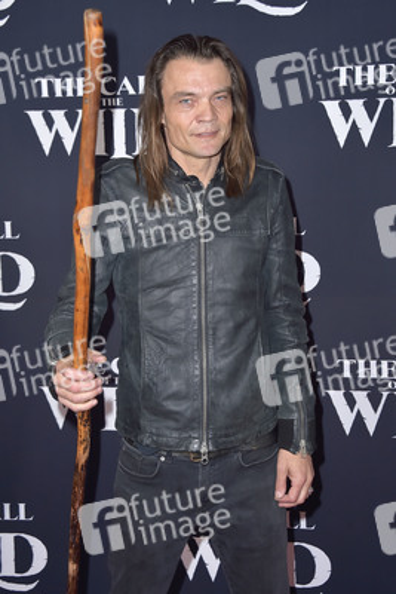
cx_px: 198
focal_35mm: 62
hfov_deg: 21.9
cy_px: 297
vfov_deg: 32.4
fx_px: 1022
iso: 320
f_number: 7.1
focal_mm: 62
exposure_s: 1/250
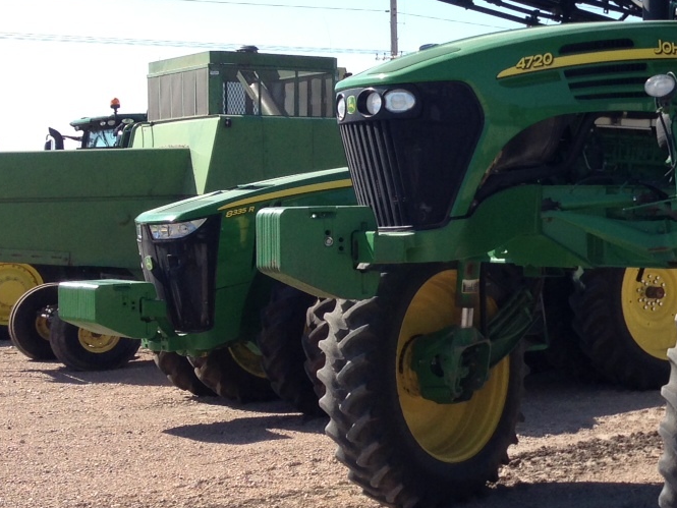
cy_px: 189
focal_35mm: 81
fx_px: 1584
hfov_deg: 22.3
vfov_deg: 18.2
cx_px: 802
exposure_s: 1/935
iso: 50
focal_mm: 4.13
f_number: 2.4
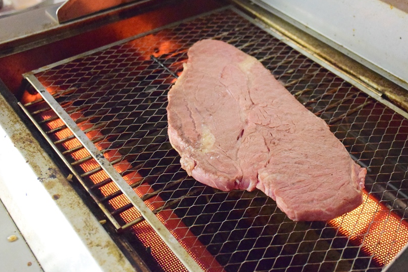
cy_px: 115
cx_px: 244
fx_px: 574
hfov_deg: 39.0
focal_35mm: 51
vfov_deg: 26.7
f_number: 4
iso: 12800
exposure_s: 1/50
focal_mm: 27
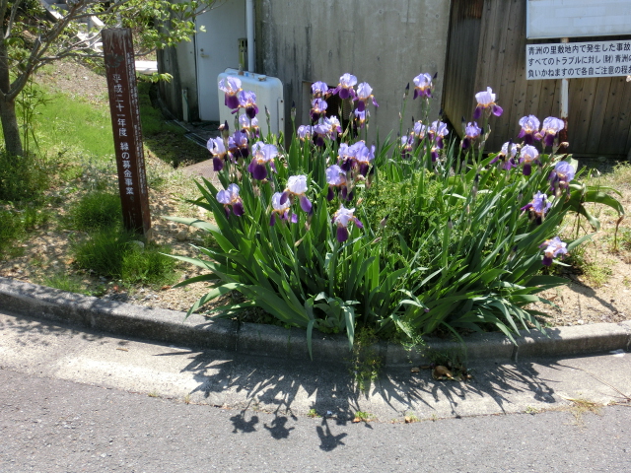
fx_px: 638
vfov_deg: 40.7
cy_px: 236
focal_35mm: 35
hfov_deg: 52.6
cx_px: 316
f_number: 3.2
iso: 80
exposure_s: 1/500
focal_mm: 6.1
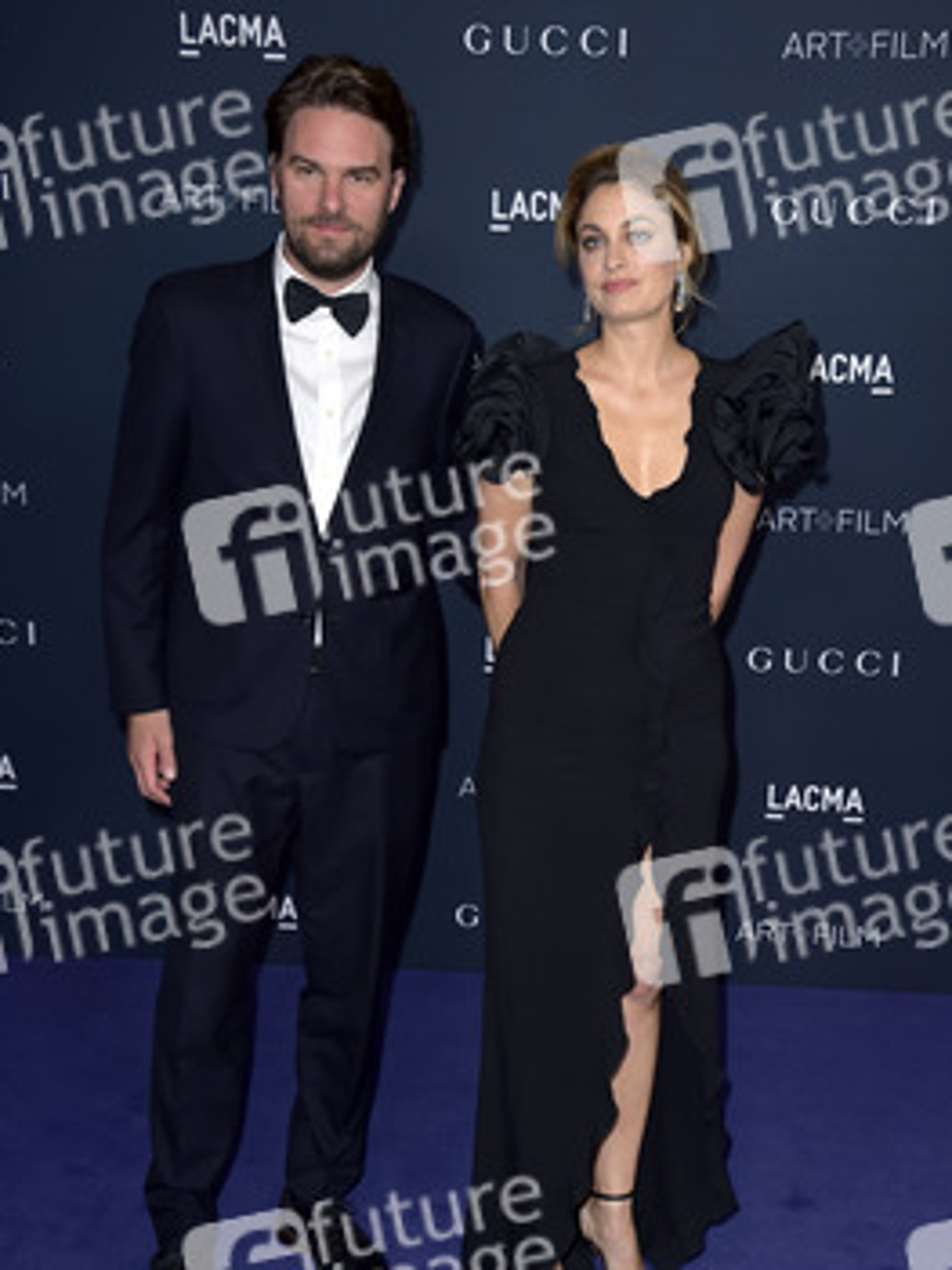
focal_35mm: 57
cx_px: 476
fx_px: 2091
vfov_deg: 33.7
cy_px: 720
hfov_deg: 25.6
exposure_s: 1/250
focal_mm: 52
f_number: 6.3
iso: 500
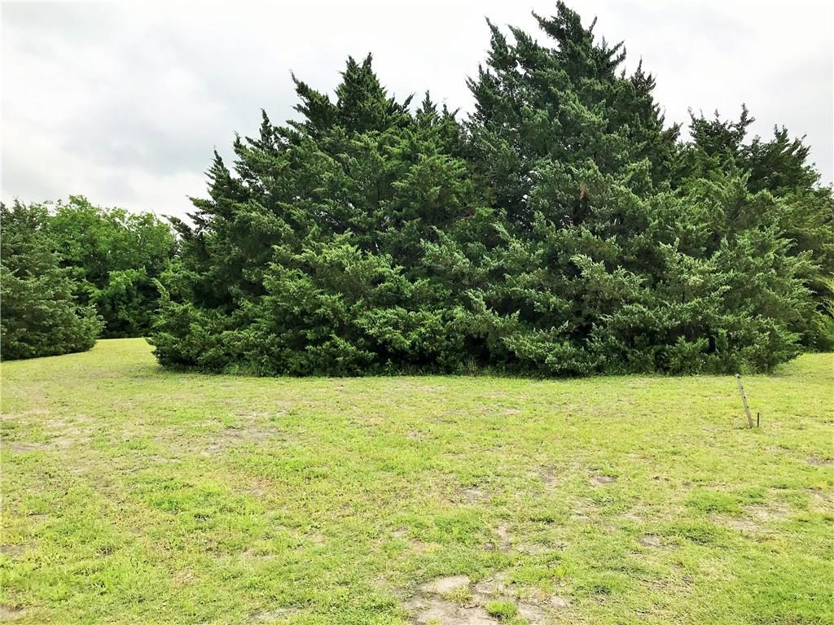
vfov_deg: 49.7
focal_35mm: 28
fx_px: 675
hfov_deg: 63.4
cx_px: 417
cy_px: 312
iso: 20
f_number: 1.8
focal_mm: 3.99
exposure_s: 1/2227
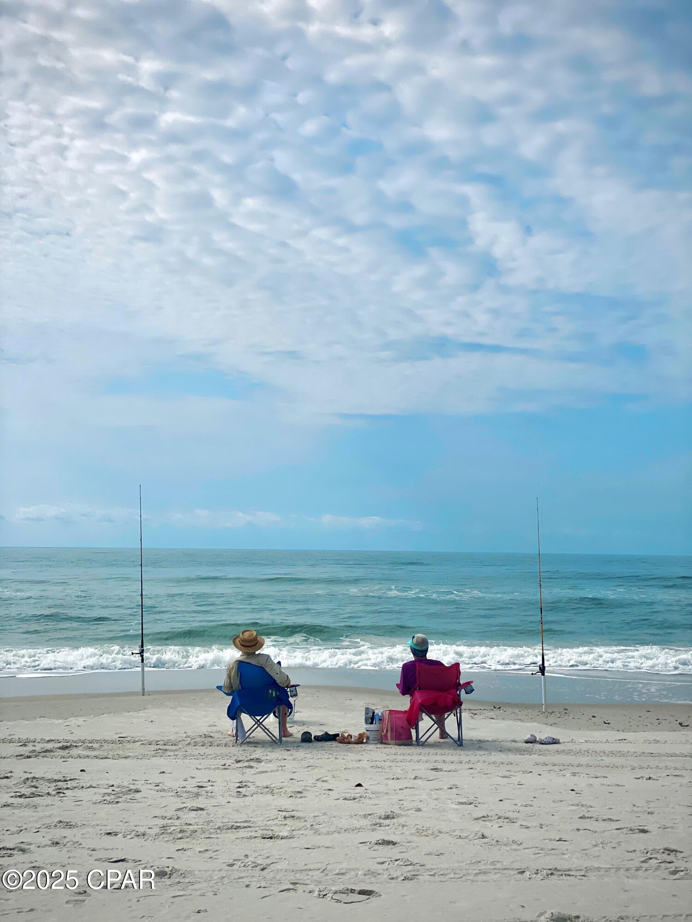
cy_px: 461
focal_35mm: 52
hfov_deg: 28.0
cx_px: 346
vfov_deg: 36.8
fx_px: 1386
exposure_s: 1/7937
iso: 25
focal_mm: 6
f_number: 2
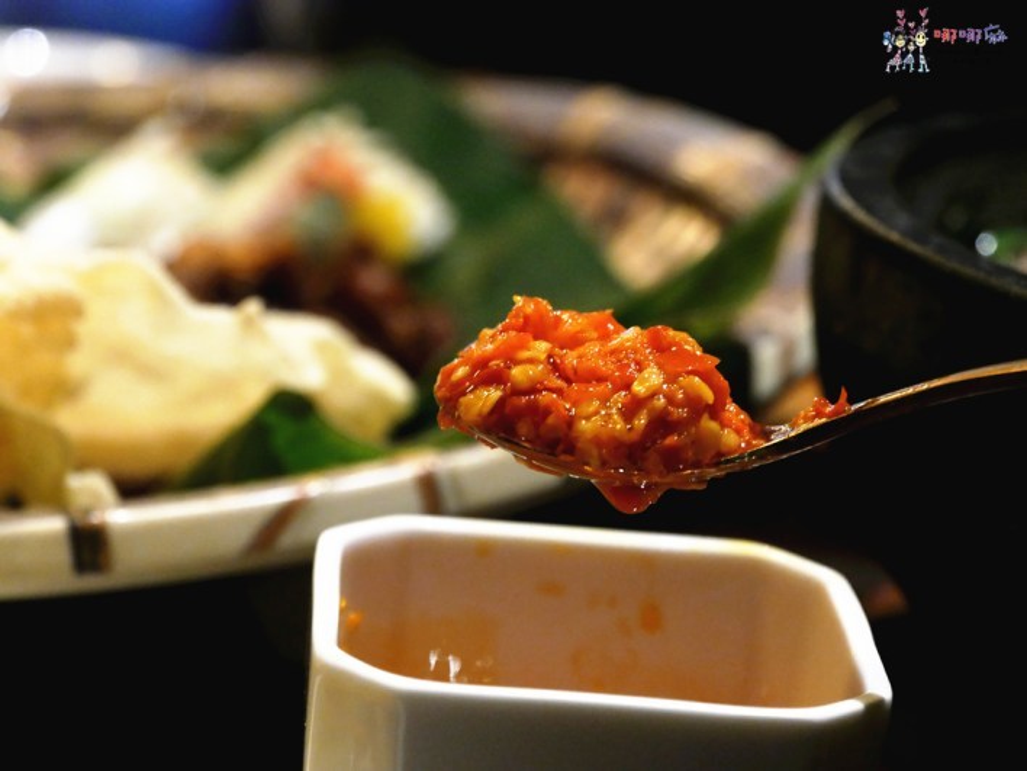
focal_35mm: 130
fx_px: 3857
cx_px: 514
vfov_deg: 11.4
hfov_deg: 15.2
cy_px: 386
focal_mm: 65
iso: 3200
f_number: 5.3
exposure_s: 1/40
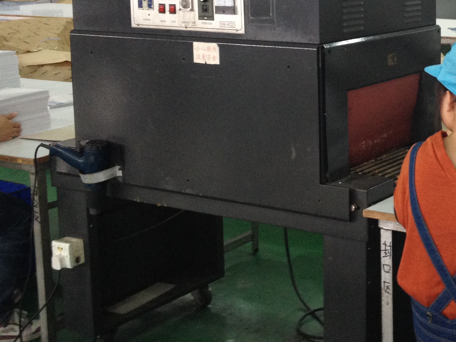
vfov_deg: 19.7
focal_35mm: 74
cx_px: 421
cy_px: 62
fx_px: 975
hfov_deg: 25.4
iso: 160
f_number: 2.4
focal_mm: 4.28
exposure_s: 1/20
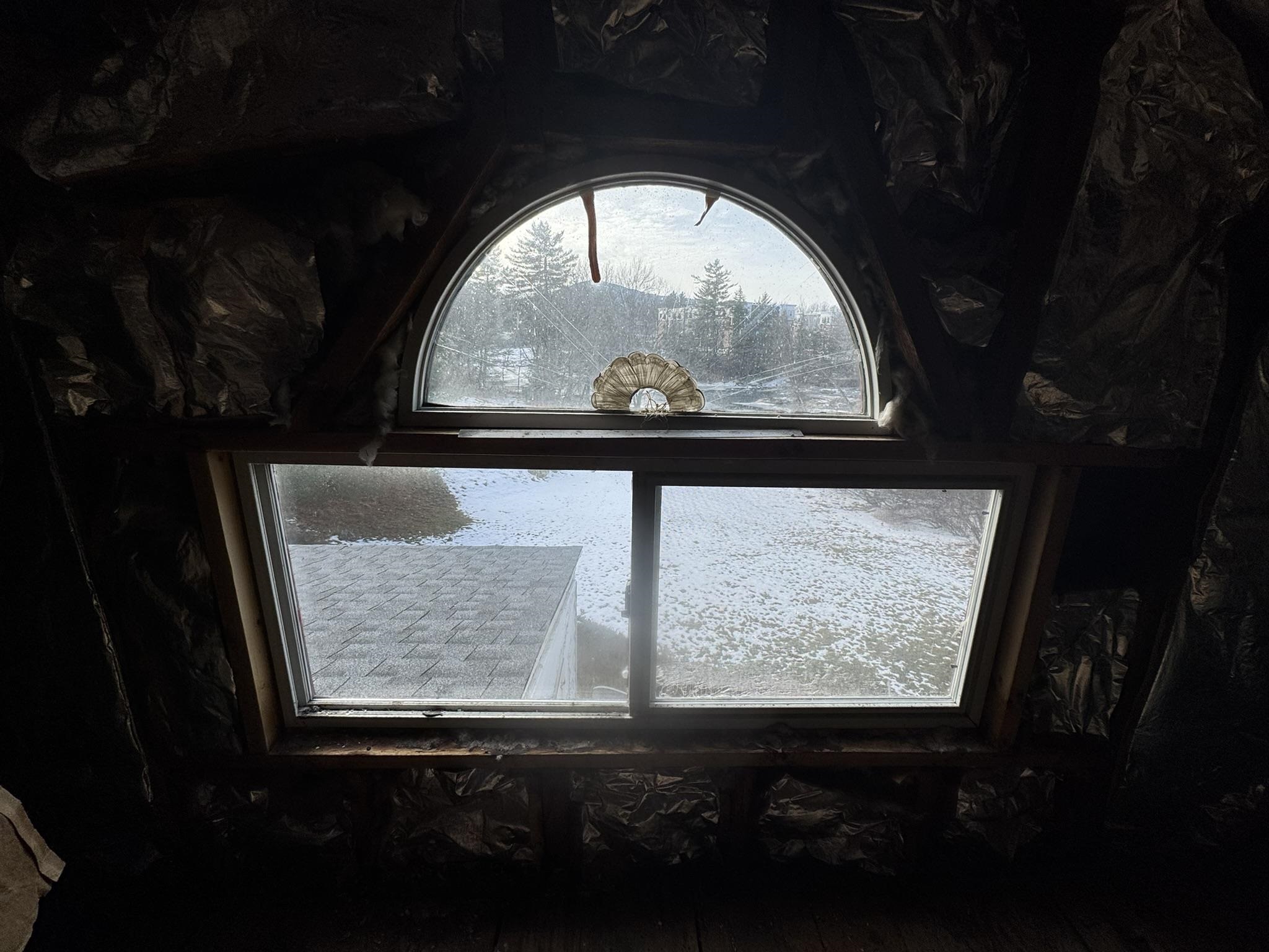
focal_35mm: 14
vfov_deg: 85.7
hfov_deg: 102.1
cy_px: 476
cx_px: 634
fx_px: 513
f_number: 2.2
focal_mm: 2.22
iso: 50
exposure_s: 1/1048
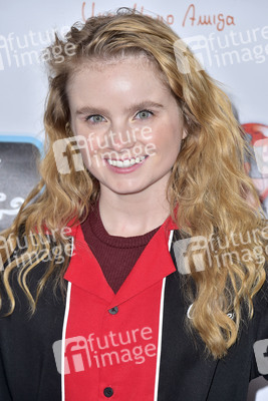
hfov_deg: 8.6
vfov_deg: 12.8
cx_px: 134
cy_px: 200
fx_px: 1785
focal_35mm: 160
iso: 320
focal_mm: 160
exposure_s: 1/250
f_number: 7.1
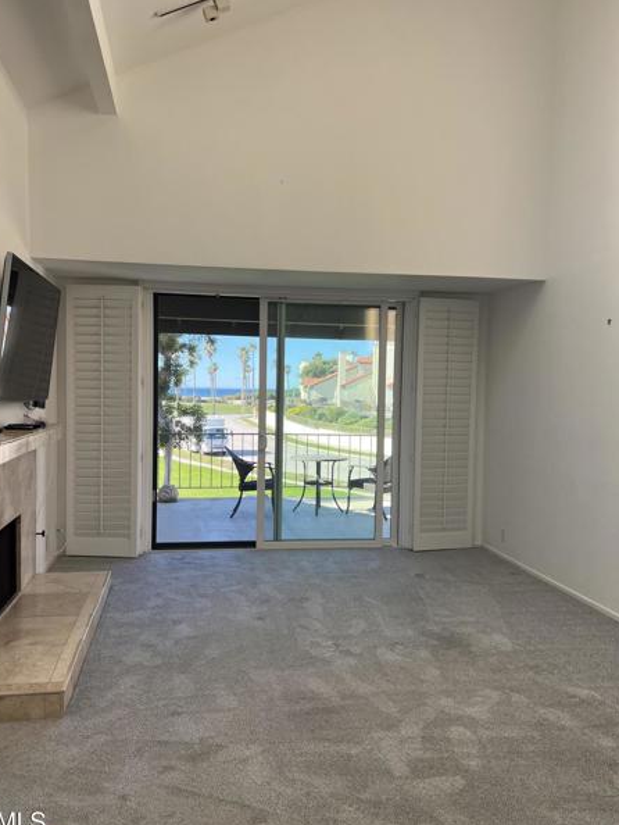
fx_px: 667
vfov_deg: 63.4
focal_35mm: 28
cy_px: 418
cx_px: 290
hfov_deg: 49.7
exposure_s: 1/458
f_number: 1.5
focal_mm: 5.7
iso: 50
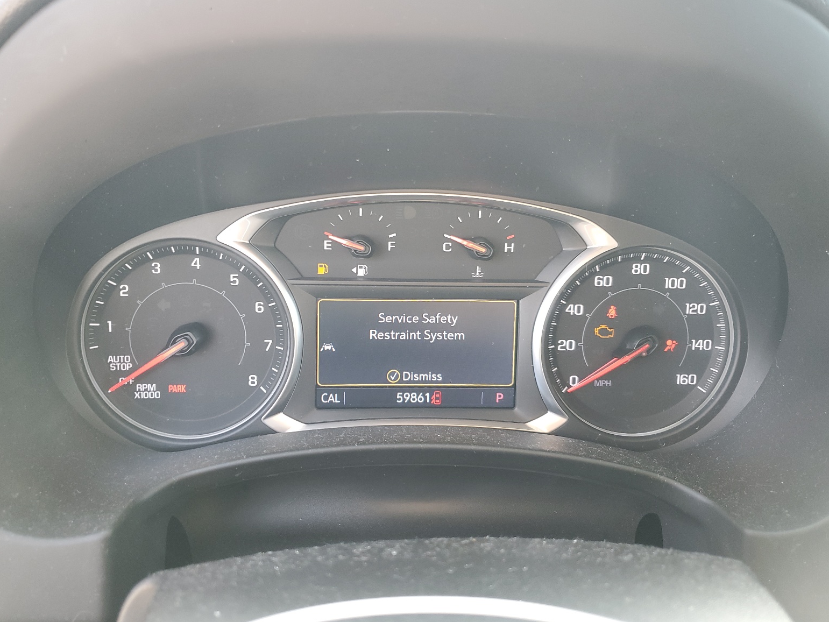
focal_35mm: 27
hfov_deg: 65.3
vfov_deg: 51.4
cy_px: 308
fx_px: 647
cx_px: 407
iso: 66
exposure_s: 1/60.2
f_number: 1.5
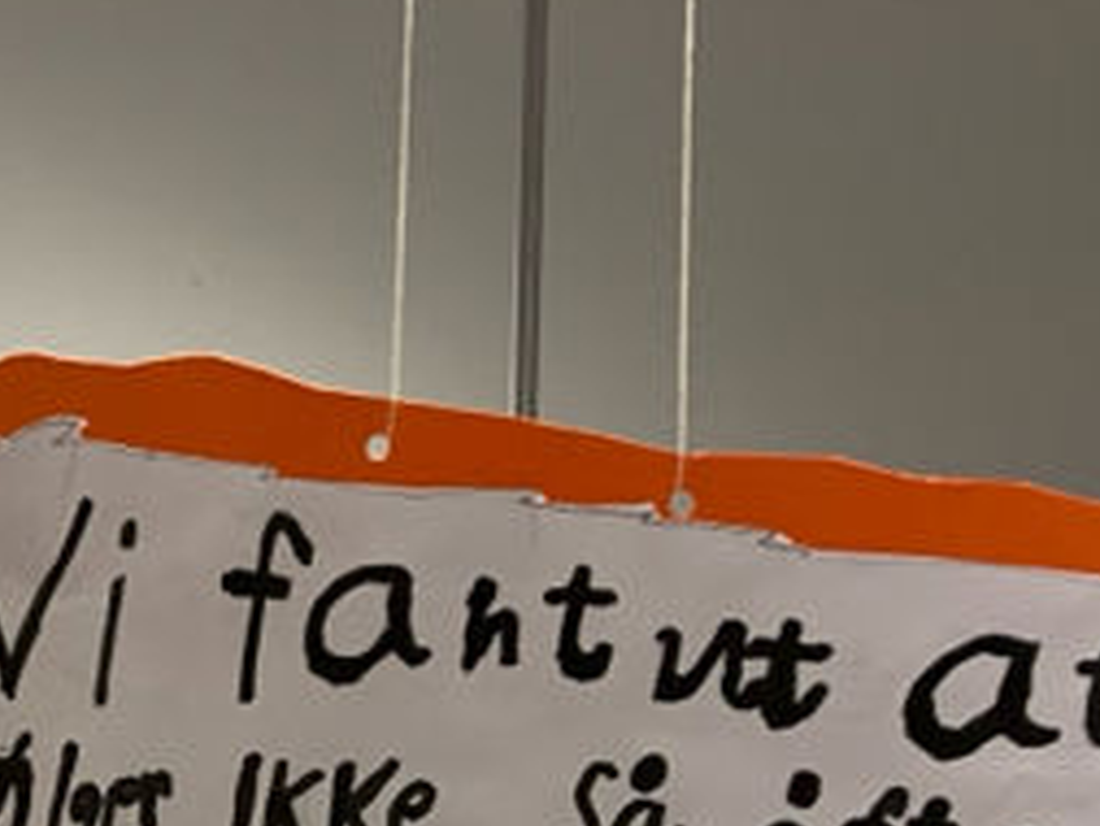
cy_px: 1152
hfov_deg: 22.7
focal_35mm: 80
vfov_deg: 17.1
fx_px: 2543
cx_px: -183
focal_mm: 3.99
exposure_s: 1/50
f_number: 1.8
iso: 64
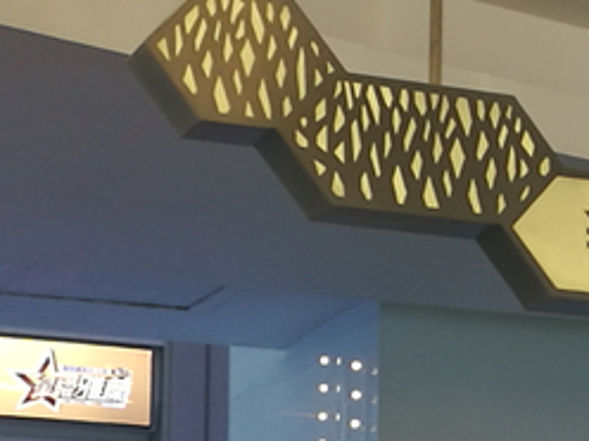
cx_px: 691
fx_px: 3080
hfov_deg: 10.7
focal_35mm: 181
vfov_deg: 8.2
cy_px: 386
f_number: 2.2
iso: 100
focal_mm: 4.5
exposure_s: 1/50
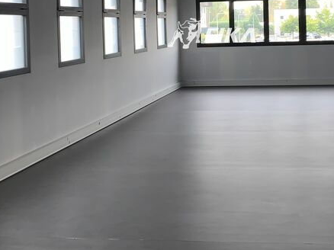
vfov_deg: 25.0
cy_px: 34
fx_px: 550
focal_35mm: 57
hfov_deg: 33.6
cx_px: 212
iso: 25
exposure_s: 1/18
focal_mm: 4.25
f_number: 1.8
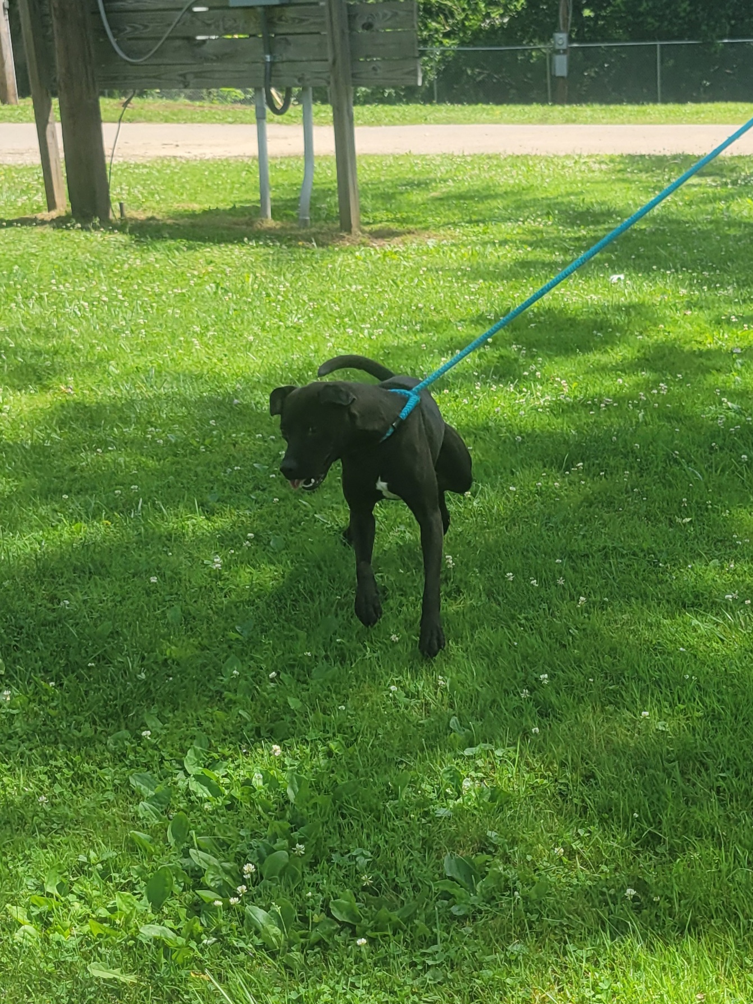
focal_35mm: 26
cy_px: 502
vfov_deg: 67.3
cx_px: 376
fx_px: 754
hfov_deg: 53.1
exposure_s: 1/1111
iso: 40
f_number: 1.8
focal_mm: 5.4
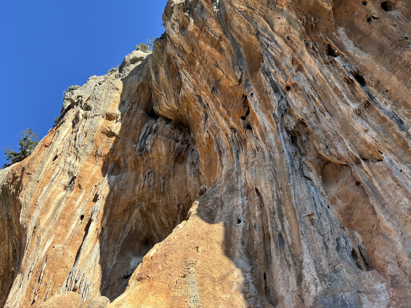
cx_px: 206
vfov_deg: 53.1
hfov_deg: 67.3
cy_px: 154
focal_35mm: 26
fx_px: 309
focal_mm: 5.96
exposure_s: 1/1311
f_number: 1.6
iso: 50
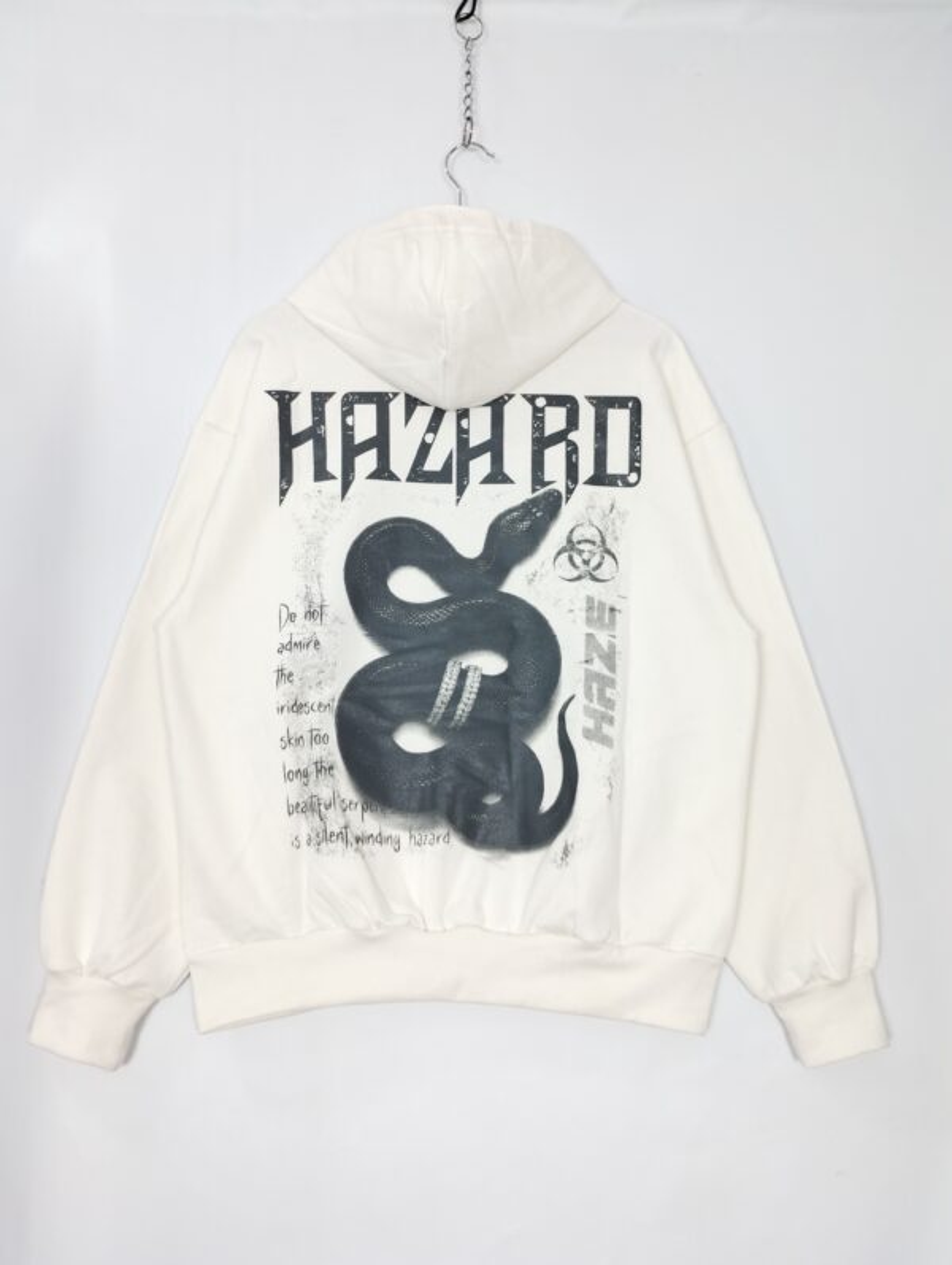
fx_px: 1024
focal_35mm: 28
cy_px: 632
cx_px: 476
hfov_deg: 49.9
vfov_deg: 63.4
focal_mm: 4.27
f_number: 1.8
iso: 100
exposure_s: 1/15
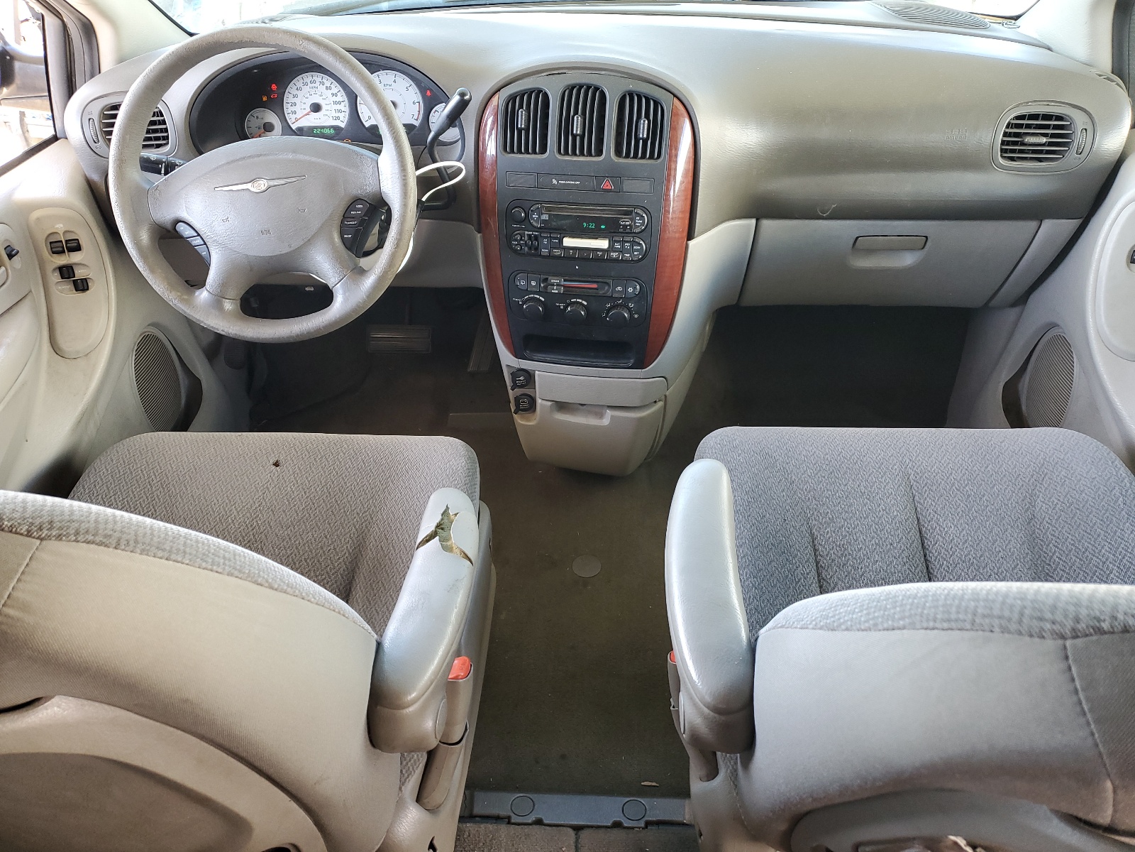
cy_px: 426
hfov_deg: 67.3
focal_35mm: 26
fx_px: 852
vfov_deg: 53.1
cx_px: 568
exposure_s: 1/60.2
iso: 75
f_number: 1.5
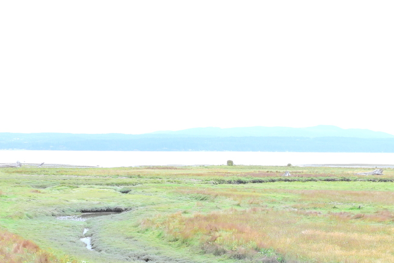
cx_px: 303
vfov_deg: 18.9
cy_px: 229
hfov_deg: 28.0
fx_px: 777
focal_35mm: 71
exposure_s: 1/50
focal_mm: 6.2
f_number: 8
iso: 100
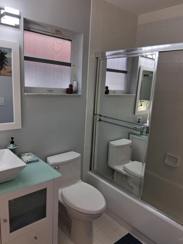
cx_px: 92
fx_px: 183
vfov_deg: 67.3
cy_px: 122
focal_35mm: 26
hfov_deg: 53.1
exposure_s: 1/120
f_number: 1.8
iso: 100
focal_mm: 3.98
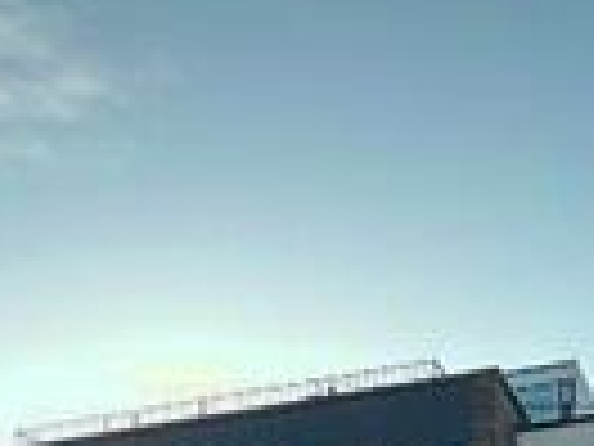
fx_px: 1270
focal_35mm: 74
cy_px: 827
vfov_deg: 16.4
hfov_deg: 25.7
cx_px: 90
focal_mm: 2.22
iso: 40
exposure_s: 1/224
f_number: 2.2
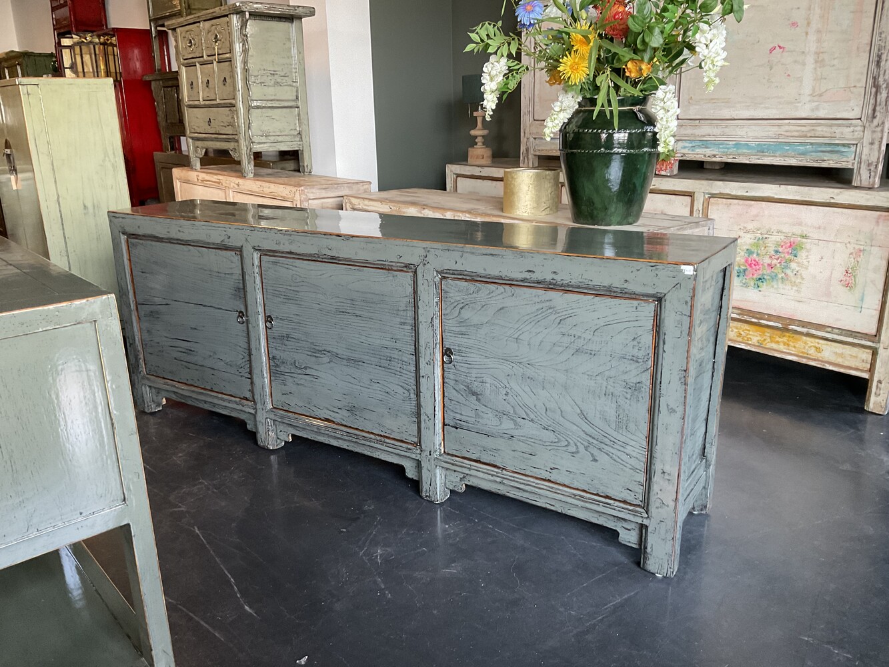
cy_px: 334
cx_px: 444
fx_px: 745
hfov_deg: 61.7
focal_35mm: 29
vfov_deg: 48.2
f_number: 1.8
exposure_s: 1/50
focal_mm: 3
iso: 125
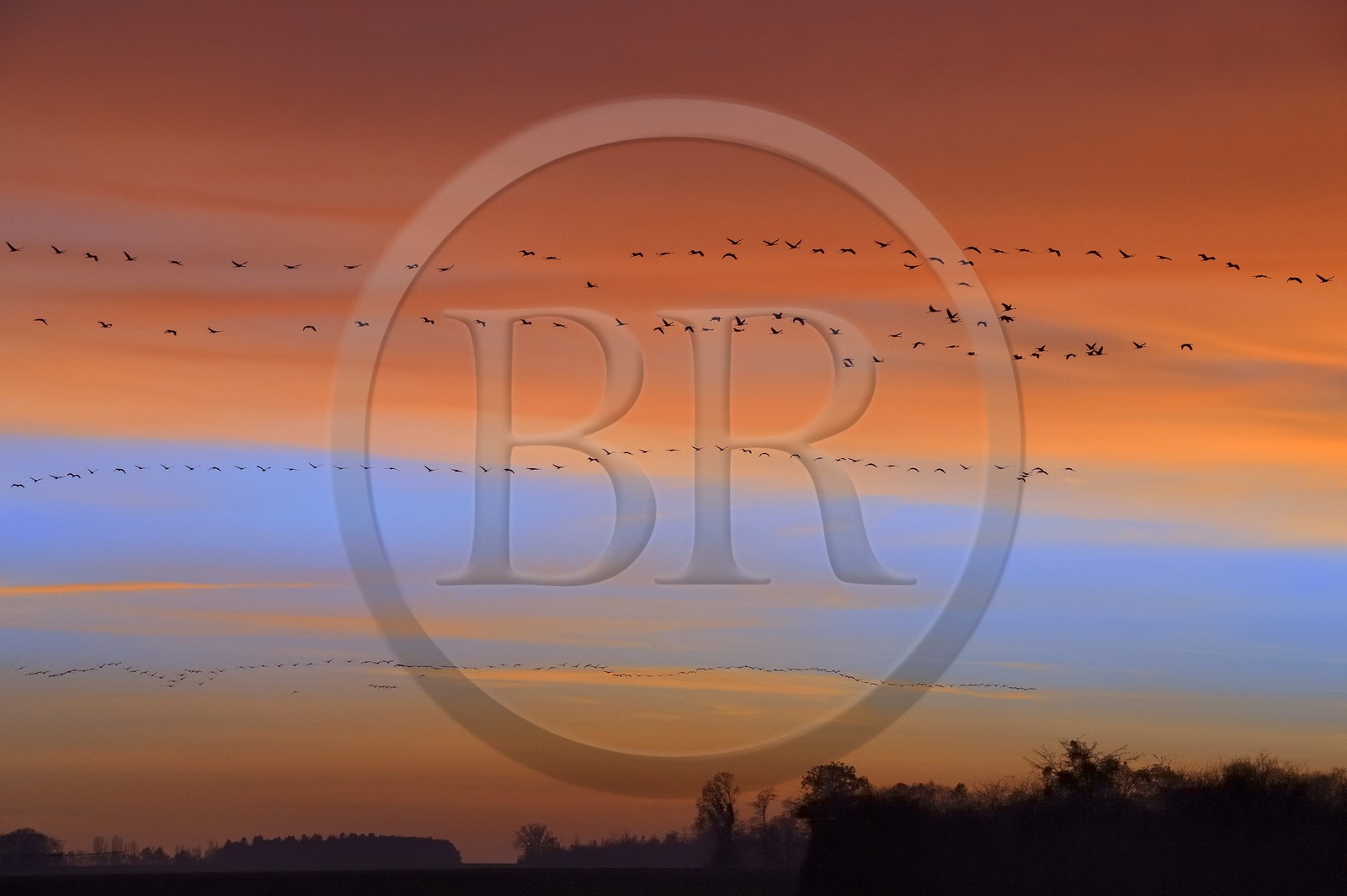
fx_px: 5795
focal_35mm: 155
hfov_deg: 13.3
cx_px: 674
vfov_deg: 8.8
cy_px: 448
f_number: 14
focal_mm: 155
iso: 1600
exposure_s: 1/320
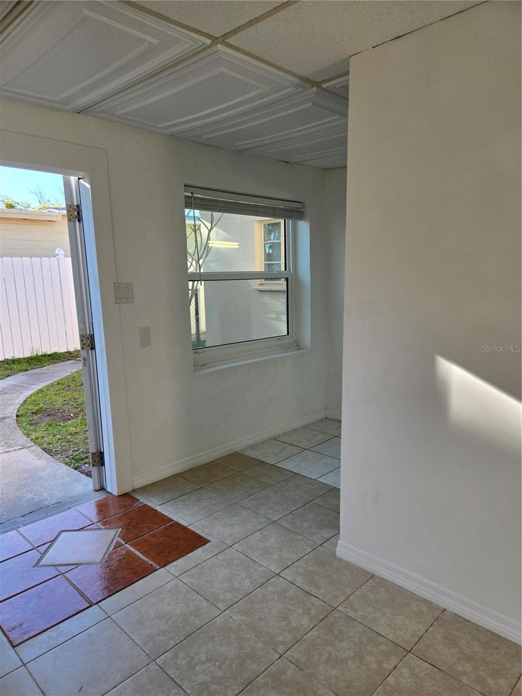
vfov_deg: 73.9
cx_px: 261
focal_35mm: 23
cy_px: 348
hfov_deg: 58.9
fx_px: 462
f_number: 1.8
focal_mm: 5.4
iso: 80
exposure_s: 1/711
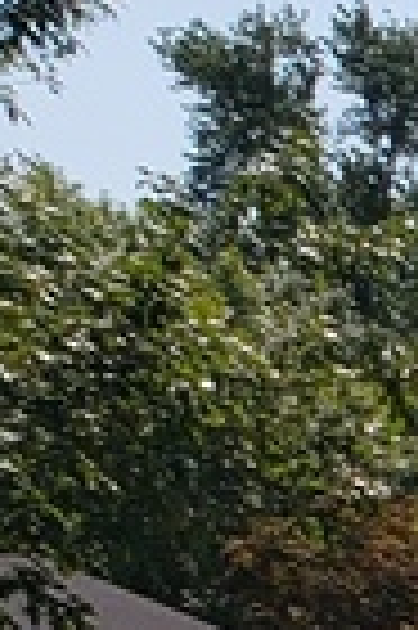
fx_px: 4312
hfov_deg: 4.2
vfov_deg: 8.0
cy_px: 1274
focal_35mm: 247
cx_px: 2652
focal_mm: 4.3
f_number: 2.4
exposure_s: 1/2510
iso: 50
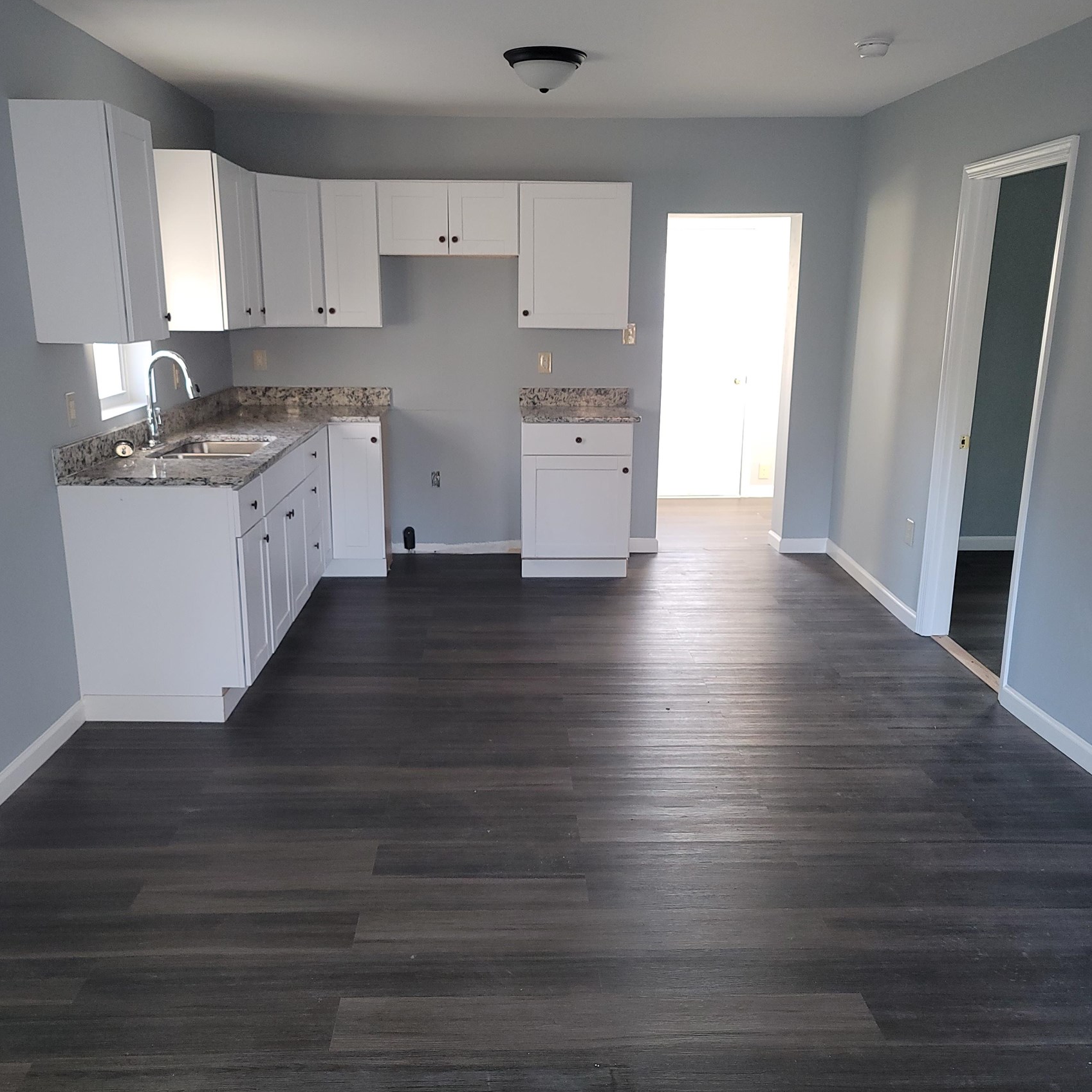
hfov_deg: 54.0
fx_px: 1071
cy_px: 581
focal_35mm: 30
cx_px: 545
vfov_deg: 54.0
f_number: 1.8
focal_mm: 7
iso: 125
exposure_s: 1/20
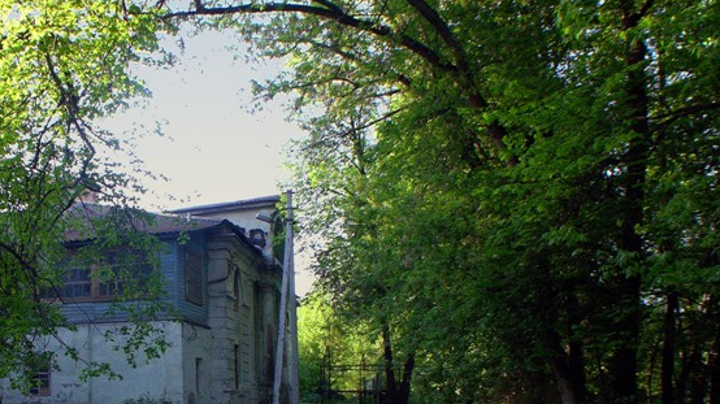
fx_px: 1183
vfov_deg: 19.2
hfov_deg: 33.1
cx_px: 174
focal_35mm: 62
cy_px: 318
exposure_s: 1/59.4
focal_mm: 8.9
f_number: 6.3
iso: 200
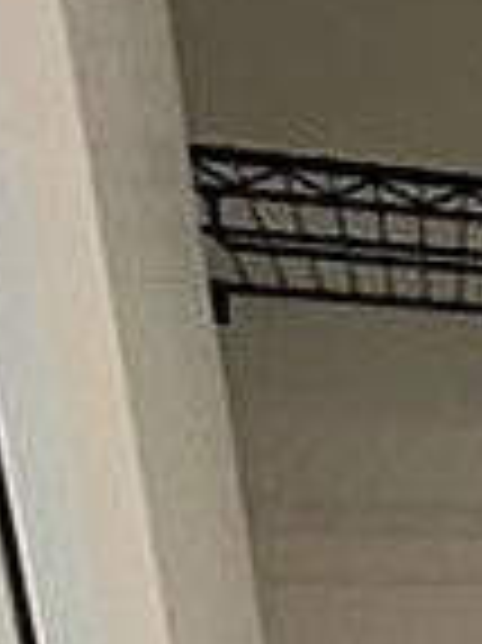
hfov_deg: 14.6
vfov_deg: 19.6
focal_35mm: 75
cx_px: 1072
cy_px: 1144
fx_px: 1395
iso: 200
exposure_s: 1/99
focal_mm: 1.57
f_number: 1.8
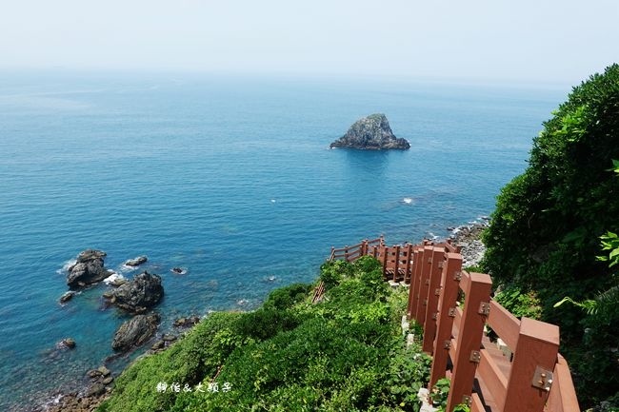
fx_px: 413
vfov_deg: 53.1
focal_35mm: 24
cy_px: 206
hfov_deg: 73.8
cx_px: 310
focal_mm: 9
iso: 125
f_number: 5.6
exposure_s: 1/400
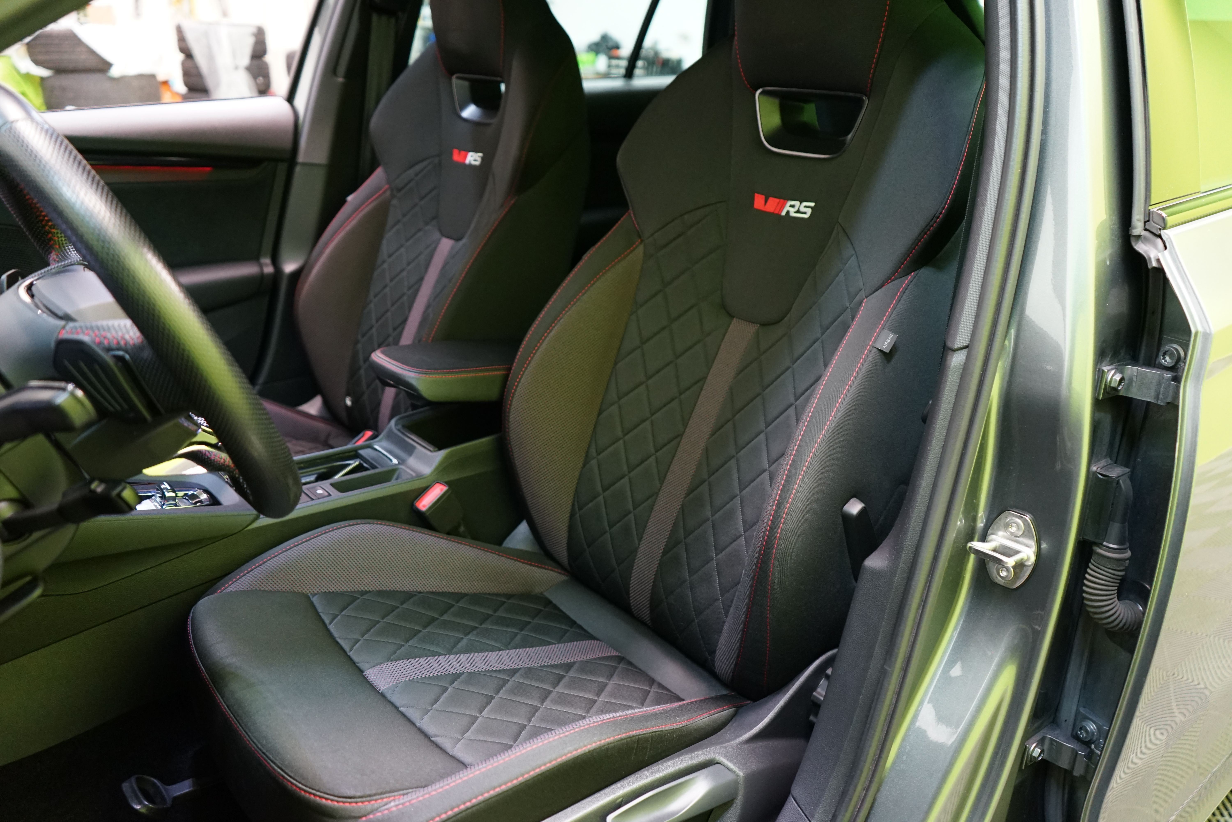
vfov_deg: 46.4
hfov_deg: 65.5
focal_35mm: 28
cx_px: 616
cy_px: 411
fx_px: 958
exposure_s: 1/30
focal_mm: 28
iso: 2000
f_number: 3.5
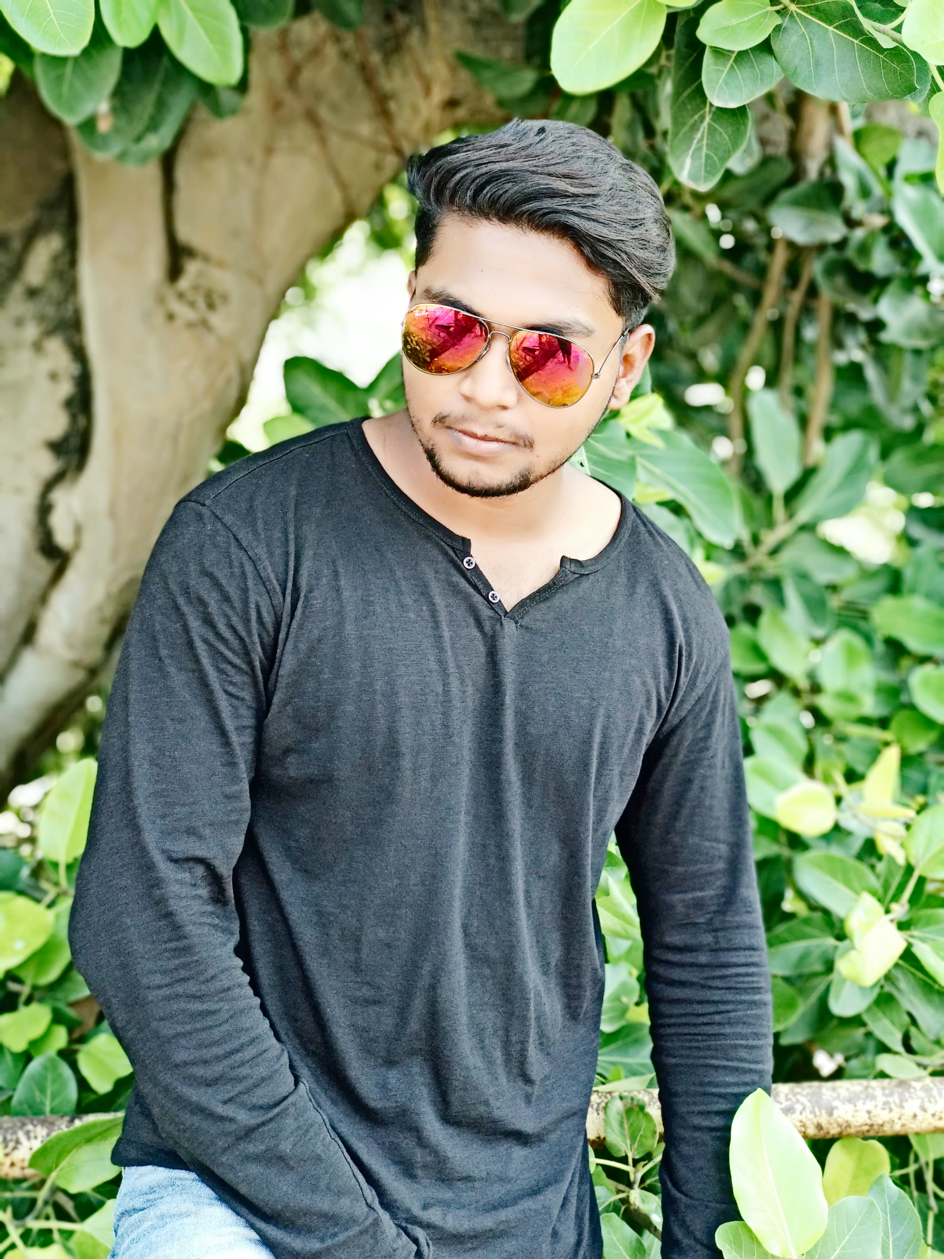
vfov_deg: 36.8
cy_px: 630
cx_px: 472
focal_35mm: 52
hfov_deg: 28.0
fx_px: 1891
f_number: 2.6
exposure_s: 1/100
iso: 250
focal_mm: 5.99
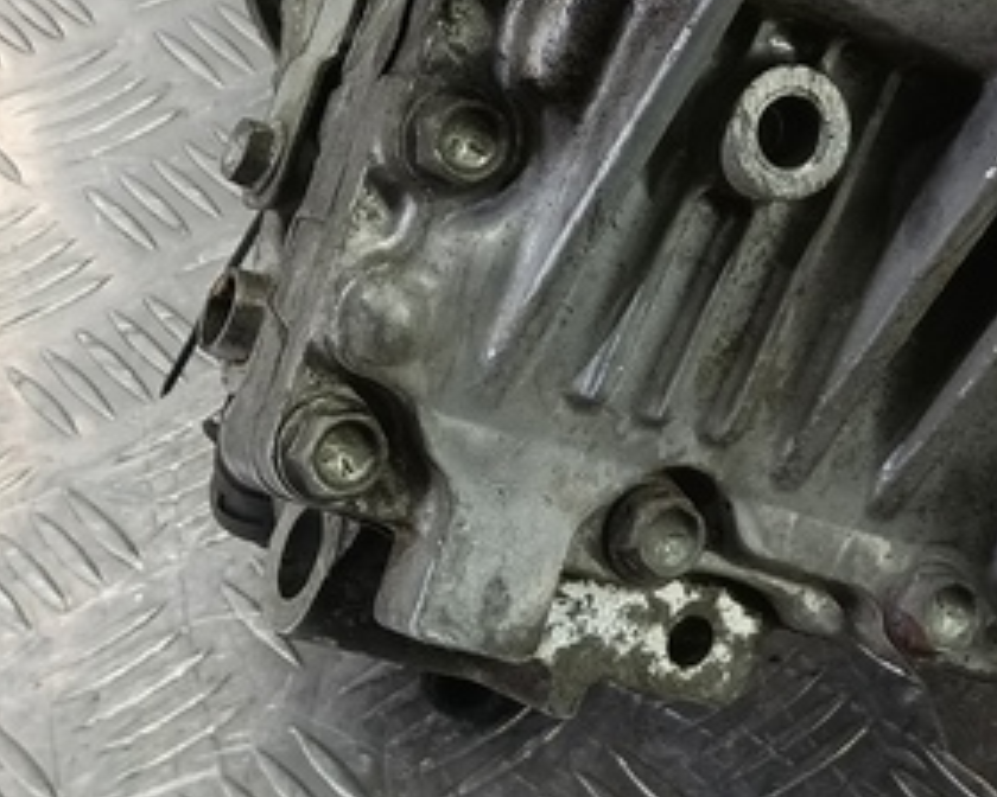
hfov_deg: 21.9
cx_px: 1122
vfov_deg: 18.1
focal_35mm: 82
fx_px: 2420
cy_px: -50
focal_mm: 4.11
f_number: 1.6
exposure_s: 1/50
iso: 136
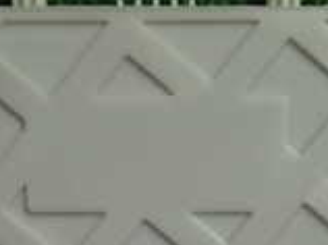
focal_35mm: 114
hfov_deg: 17.3
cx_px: 189
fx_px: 1079
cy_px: 363
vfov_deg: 12.4
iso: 125
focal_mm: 5.4
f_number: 2.3
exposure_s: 1/60
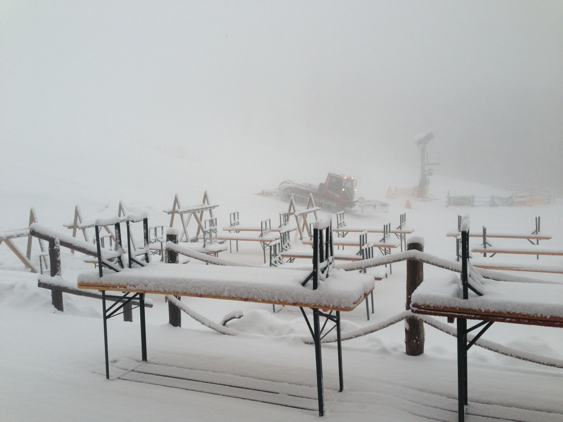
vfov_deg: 42.9
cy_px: 211
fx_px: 537
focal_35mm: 33
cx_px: 282
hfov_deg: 55.4
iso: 50
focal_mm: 4.13
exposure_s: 1/174
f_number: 2.4
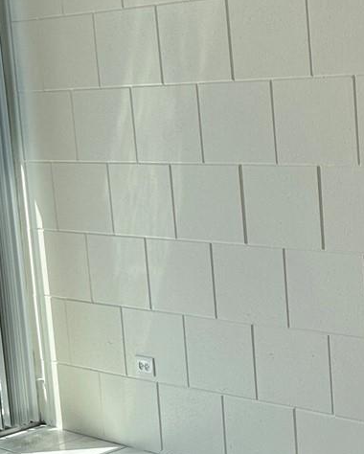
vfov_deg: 24.1
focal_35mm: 79
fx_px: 1062
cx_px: 473
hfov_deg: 18.1
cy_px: 259
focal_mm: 6.86
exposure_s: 1/1321
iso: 80
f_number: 1.78
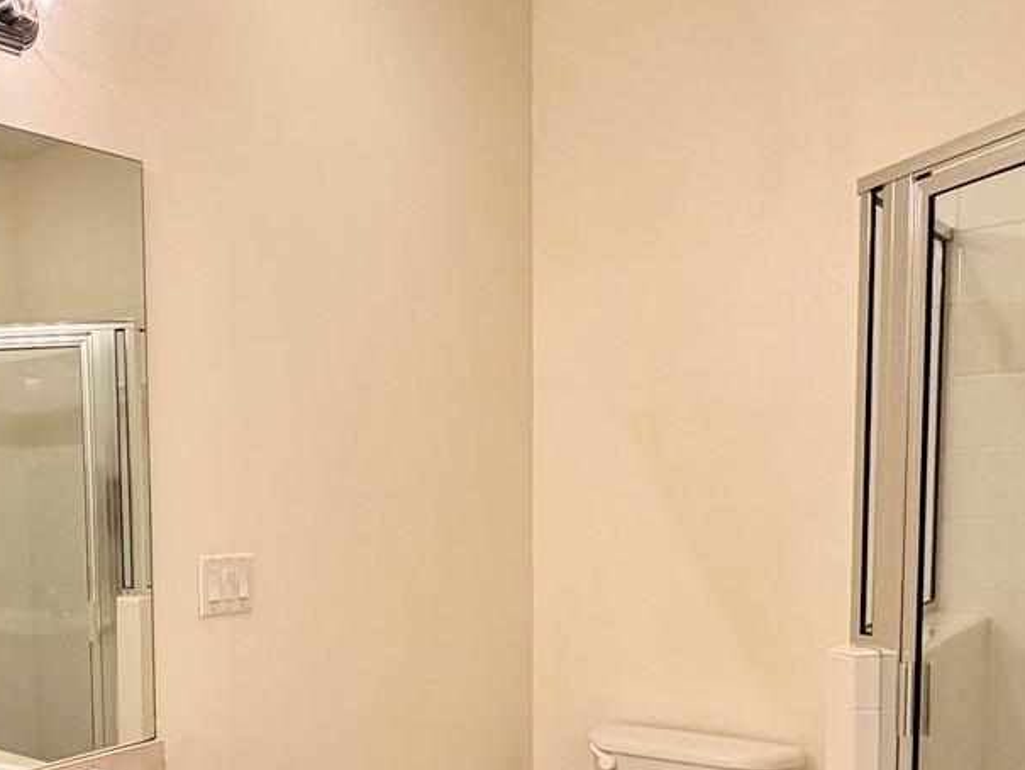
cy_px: 580
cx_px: 86
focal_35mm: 37
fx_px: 1096
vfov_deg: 37.7
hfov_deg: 45.1
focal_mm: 2.22
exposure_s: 1/120
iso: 125
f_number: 2.2
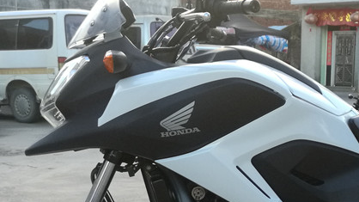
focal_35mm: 72
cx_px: 289
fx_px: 685
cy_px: 218
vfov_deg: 16.3
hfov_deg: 28.7
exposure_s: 1/50
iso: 80
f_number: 2
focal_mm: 4.04
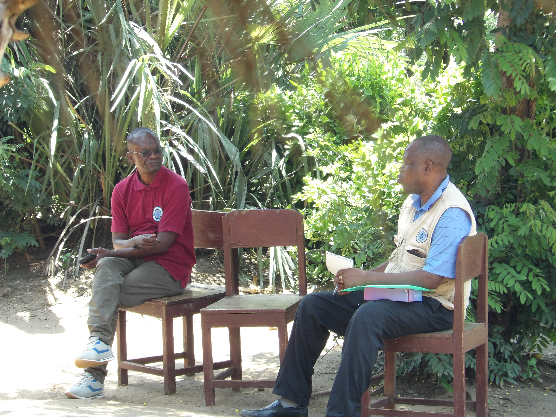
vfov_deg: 10.0
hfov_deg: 13.3
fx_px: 2377
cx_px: 278
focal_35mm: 148
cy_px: 208
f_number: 4.4
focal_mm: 26.5
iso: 200
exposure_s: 1/100
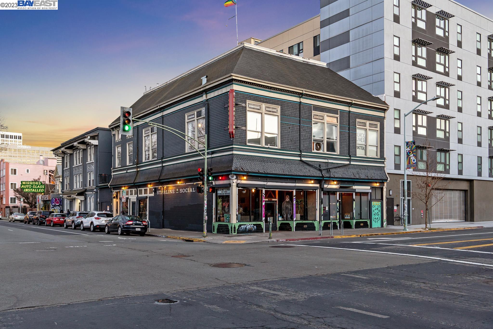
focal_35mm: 34
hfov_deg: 55.8
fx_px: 466
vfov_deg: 38.9
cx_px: 246
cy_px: 164
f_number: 11
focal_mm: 34
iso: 400
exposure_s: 1/20
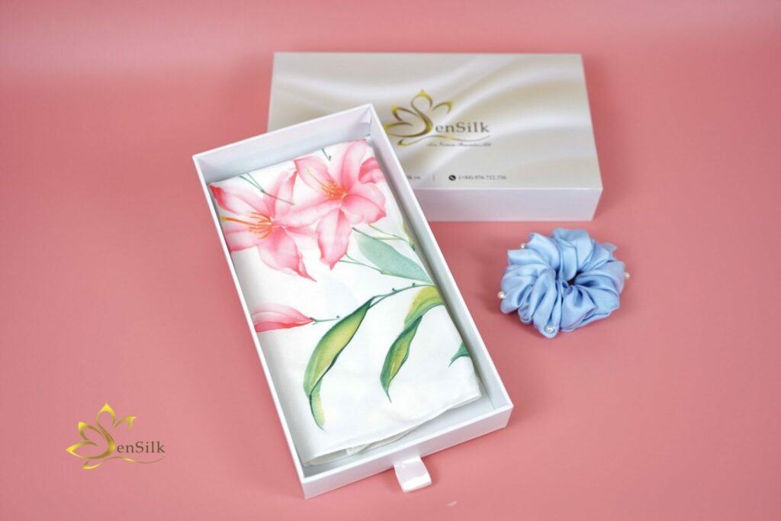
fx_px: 890
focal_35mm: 41
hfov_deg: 47.4
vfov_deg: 32.6
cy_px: 260
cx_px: 390
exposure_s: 1/400
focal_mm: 41
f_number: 2.8
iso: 400
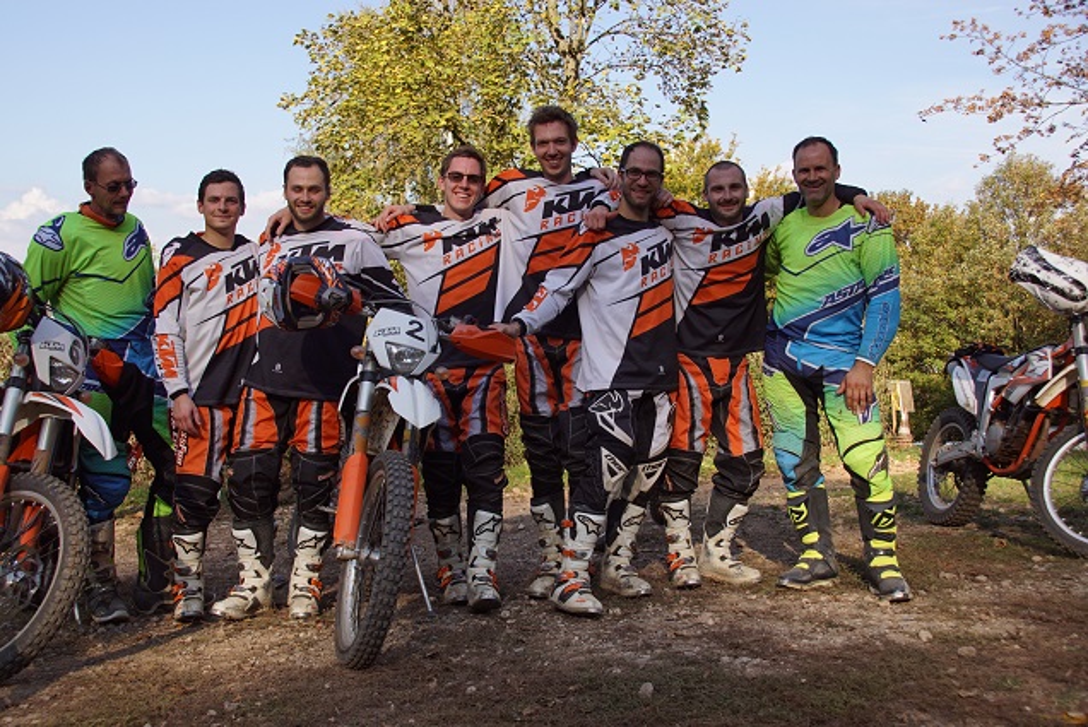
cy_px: 364
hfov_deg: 53.1
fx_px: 1089
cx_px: 544
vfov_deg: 36.9
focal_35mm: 36
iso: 100
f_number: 5.6
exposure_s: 1/160
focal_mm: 24
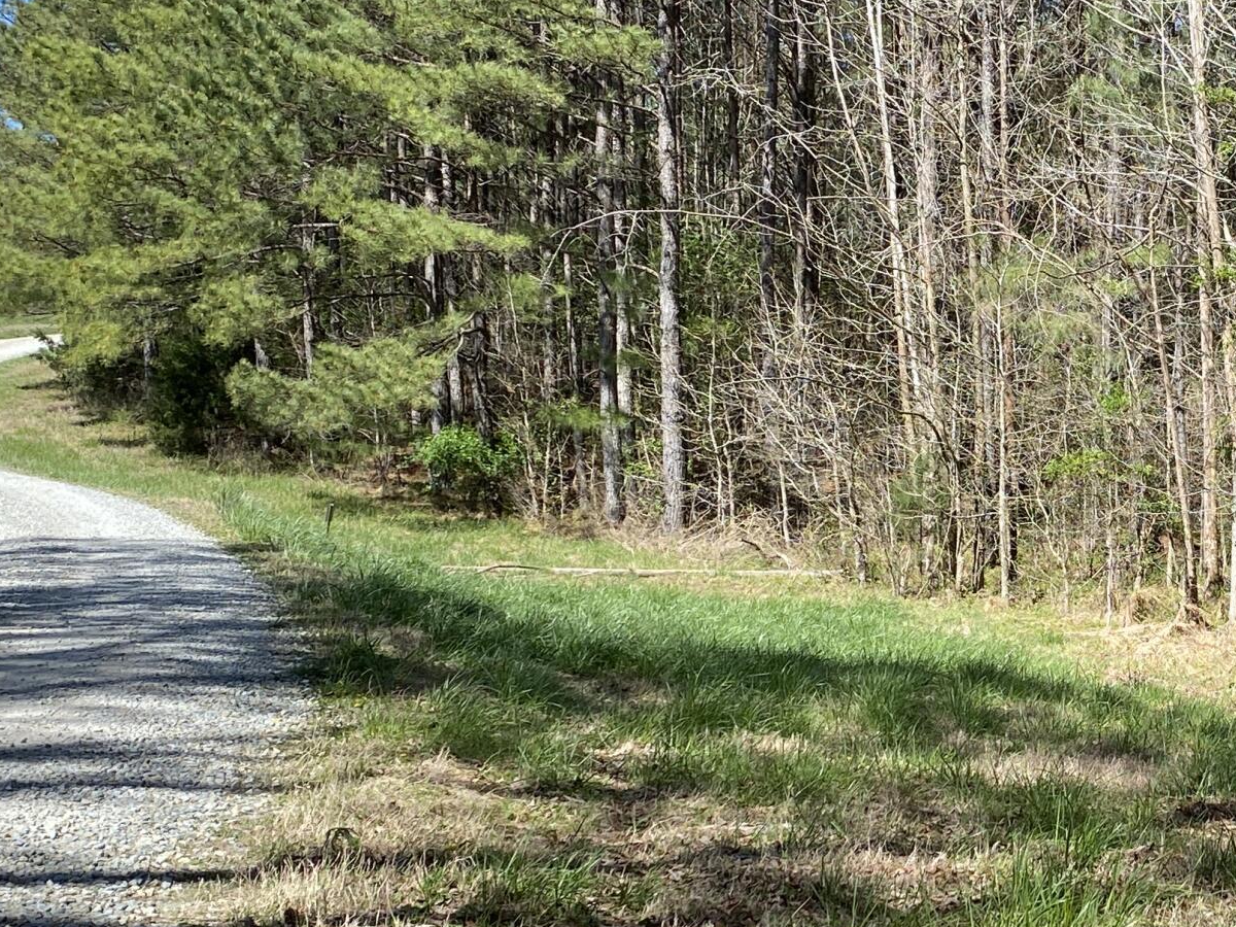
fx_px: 2321
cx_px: 1112
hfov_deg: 28.7
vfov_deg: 22.5
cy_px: 563
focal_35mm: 65
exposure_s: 1/1300
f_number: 1.8
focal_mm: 4.25
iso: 32
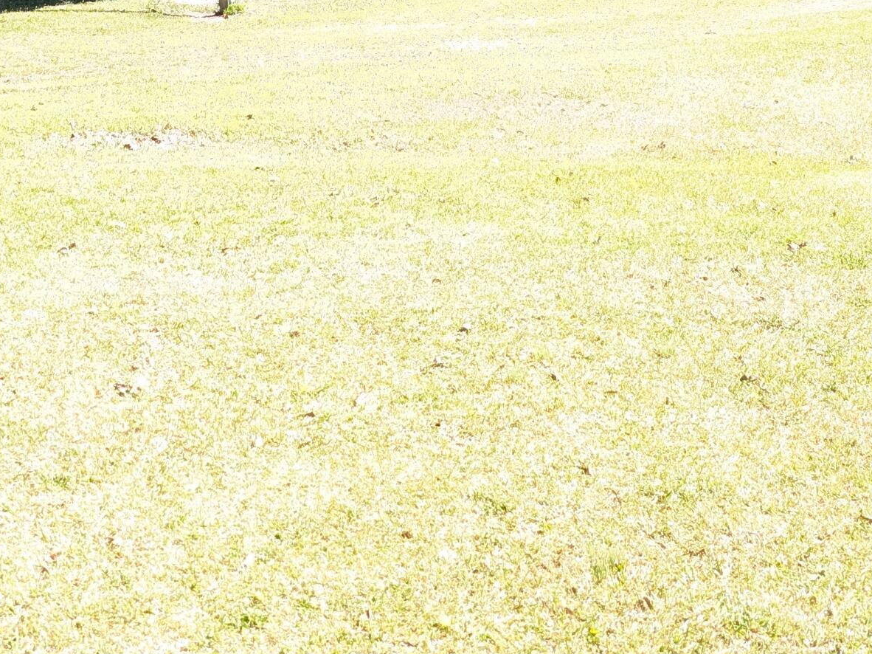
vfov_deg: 21.9
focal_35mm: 61
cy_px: -171
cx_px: 287
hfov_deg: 31.4
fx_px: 1536
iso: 26
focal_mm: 6.9
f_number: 1.68
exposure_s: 1/188
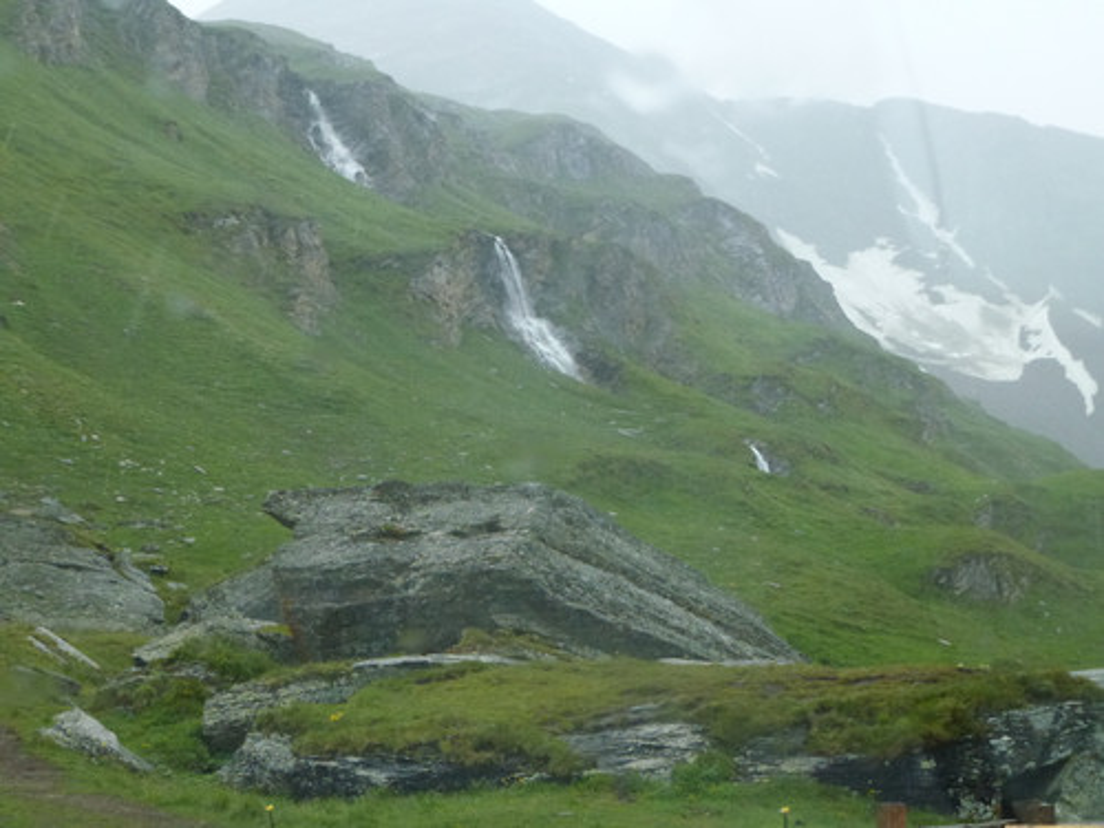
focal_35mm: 55
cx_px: 552
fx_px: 1754
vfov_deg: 26.6
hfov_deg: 34.9
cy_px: 414
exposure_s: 1/320
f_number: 4.3
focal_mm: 9.4
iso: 400
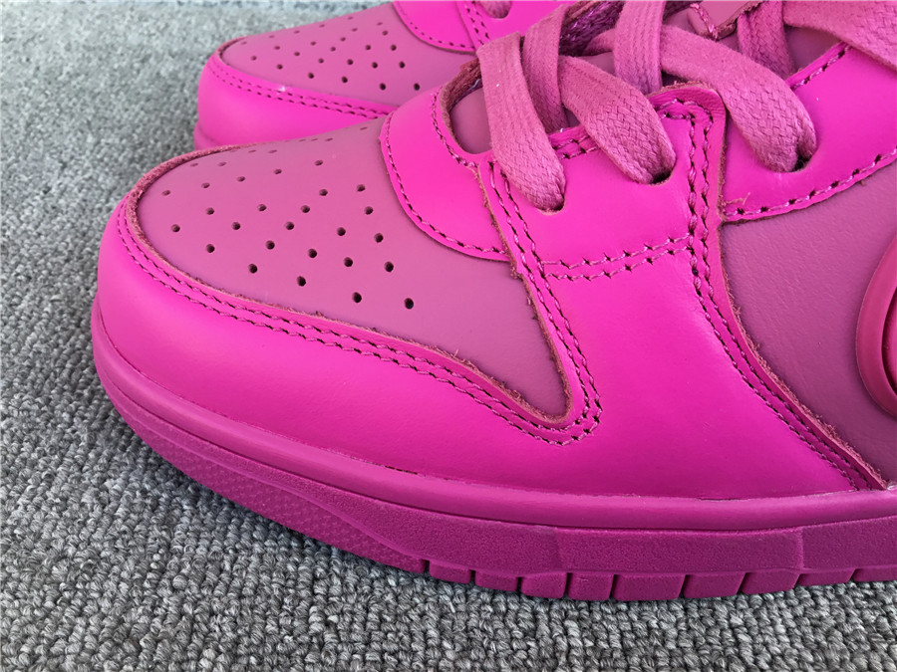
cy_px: 336
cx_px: 448
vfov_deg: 45.4
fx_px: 803
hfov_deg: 58.4
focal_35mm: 31
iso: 32
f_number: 2.4
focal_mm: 3.3
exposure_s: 1/100
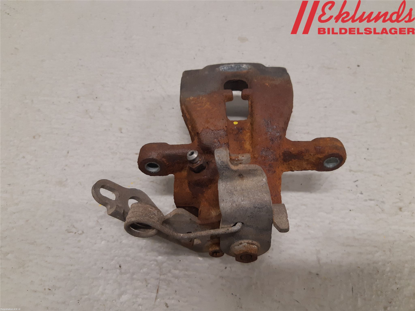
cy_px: 156
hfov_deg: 67.3
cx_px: 208
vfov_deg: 53.1
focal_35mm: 26
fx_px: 312
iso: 160
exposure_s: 1/50
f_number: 1.7
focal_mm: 3.93
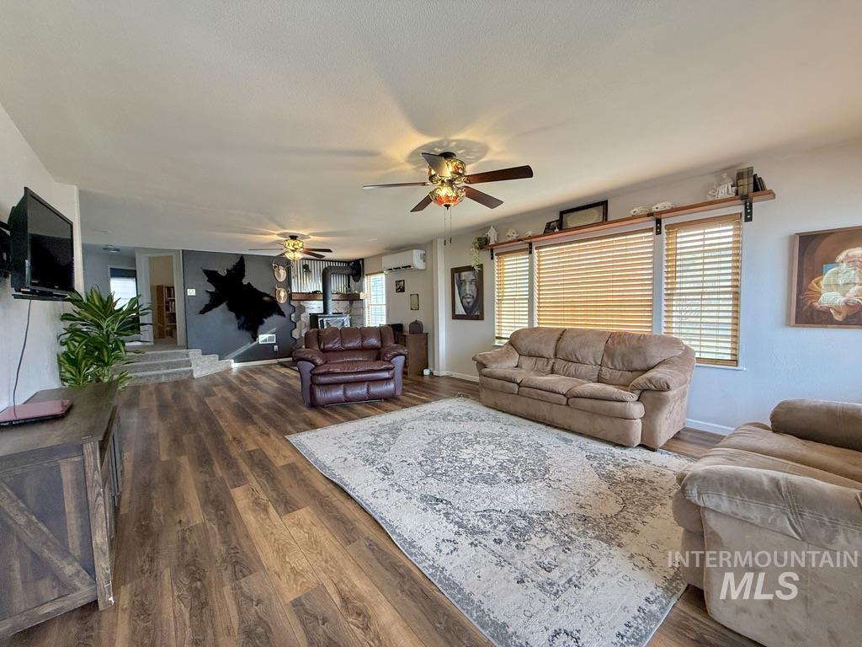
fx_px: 349
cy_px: 324
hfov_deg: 102.1
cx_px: 431
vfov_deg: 85.7
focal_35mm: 14
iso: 250
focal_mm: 2.22
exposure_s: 1/99
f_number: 2.2
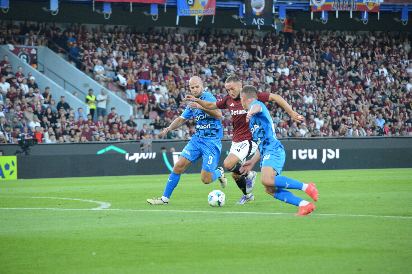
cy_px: 137
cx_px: 206
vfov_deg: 6.1
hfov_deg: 9.2
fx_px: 2573
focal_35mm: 225
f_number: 4.8
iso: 3200
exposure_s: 1/640
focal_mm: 150
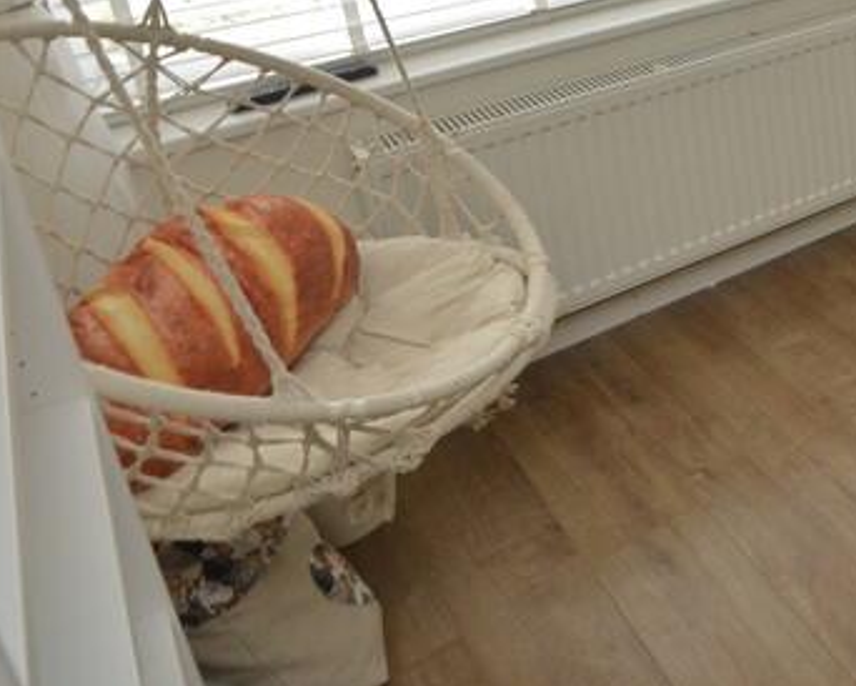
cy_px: -38
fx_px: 1065
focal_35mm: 42
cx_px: 1071
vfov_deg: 32.2
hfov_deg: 33.7
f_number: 4.5
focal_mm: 10
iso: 200
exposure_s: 1/80
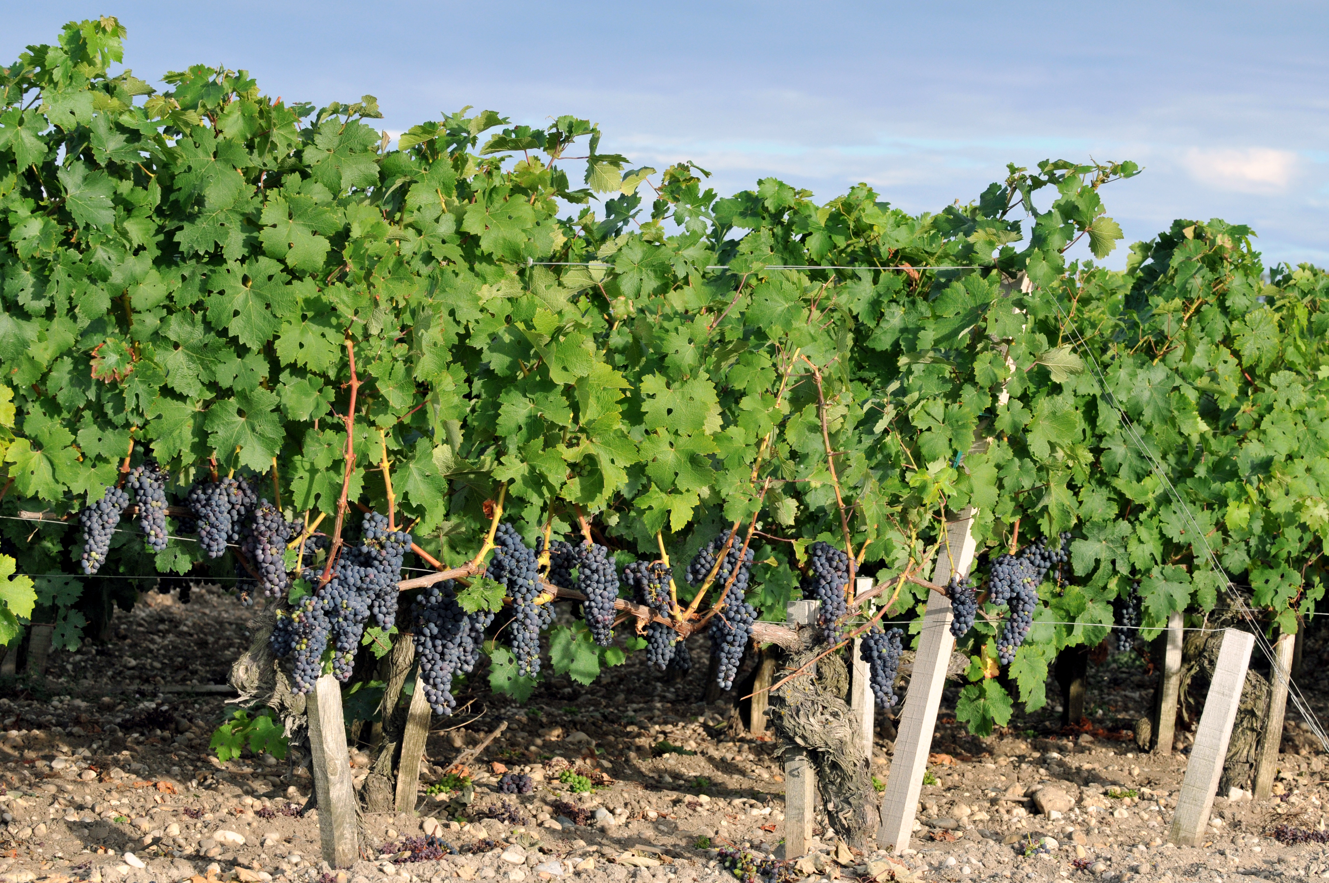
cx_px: 664
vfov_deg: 13.0
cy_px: 442
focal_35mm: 105
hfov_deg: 19.5
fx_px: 3872
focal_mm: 70
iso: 400
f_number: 9
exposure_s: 1/320
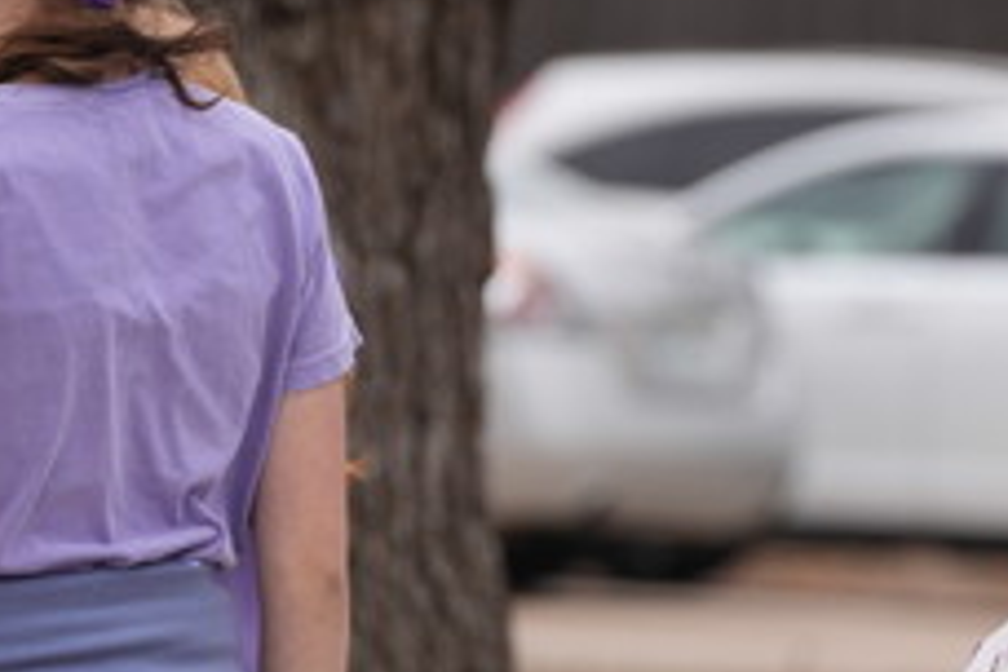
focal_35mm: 872
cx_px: 1897
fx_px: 24414
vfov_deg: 1.6
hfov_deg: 2.4
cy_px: 484
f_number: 5
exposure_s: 1/400
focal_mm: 194
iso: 320
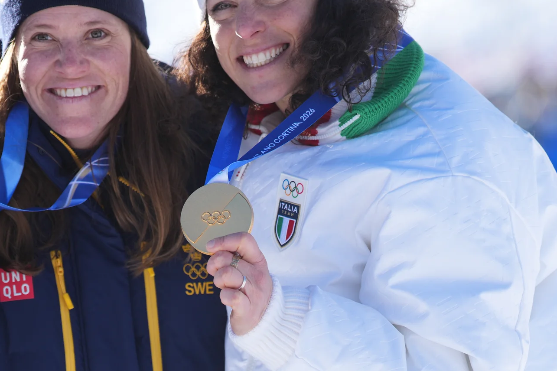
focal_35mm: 278
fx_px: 4300
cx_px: 116
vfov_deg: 4.9
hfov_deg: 7.4
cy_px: 176
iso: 125
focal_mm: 124
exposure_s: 1/1250
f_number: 2.8
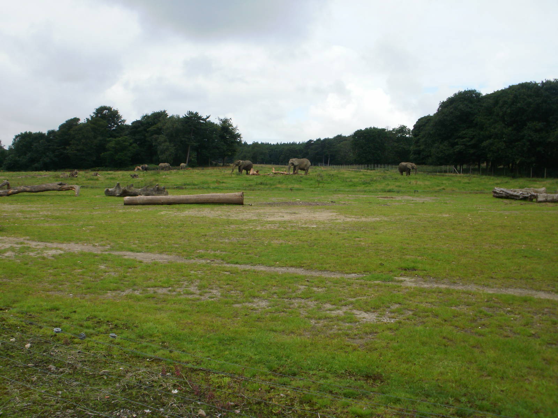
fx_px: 580
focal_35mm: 36
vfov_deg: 39.7
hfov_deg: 51.4
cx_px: 279
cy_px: 209
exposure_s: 1/320
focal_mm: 6.3
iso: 100
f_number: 5.6
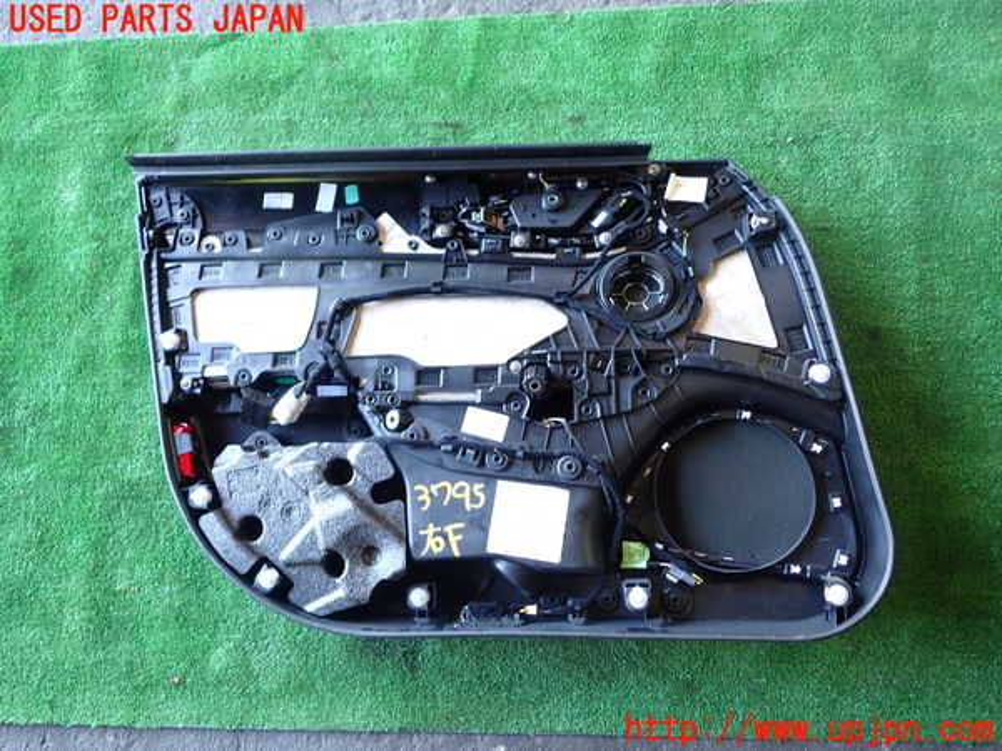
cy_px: 376
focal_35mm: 28
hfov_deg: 63.4
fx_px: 810
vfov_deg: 49.7
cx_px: 501
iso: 200
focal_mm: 5.05
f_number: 2.2
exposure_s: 1/30
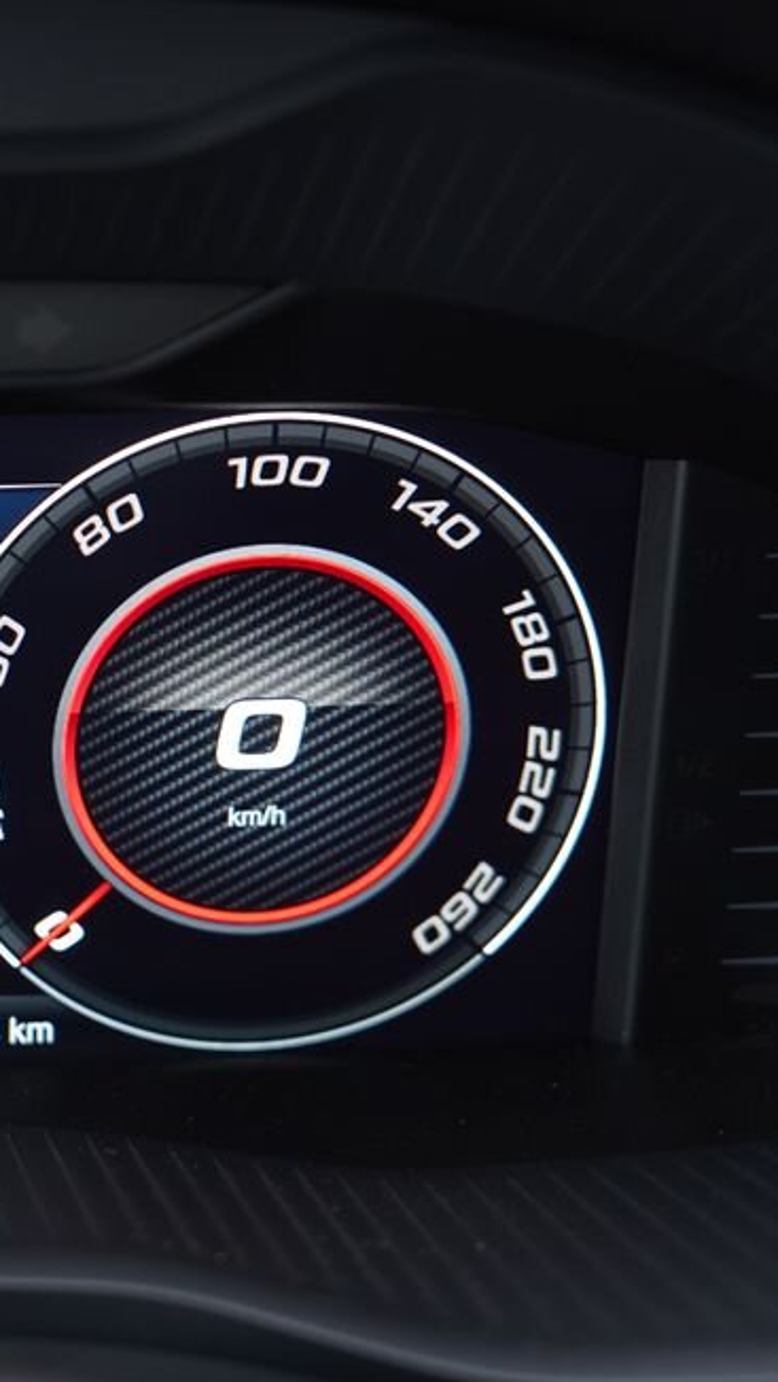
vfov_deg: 28.6
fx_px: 2713
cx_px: -278
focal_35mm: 74
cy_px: 688
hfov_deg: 15.4
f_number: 2.8
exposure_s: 1/50
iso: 400
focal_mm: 45
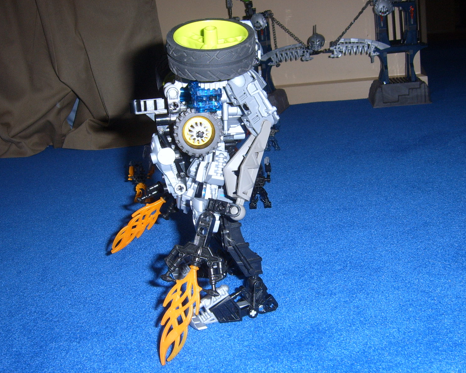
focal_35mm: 37
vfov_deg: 40.1
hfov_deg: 49.1
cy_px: 185
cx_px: 221
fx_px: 510
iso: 69
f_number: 5.8
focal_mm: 5.8
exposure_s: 1/30
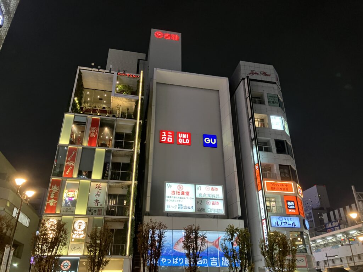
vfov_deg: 49.7
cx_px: 182
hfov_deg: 63.4
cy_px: 136
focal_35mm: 28
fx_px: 294
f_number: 1.8
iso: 400
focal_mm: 3.99
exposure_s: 1/33
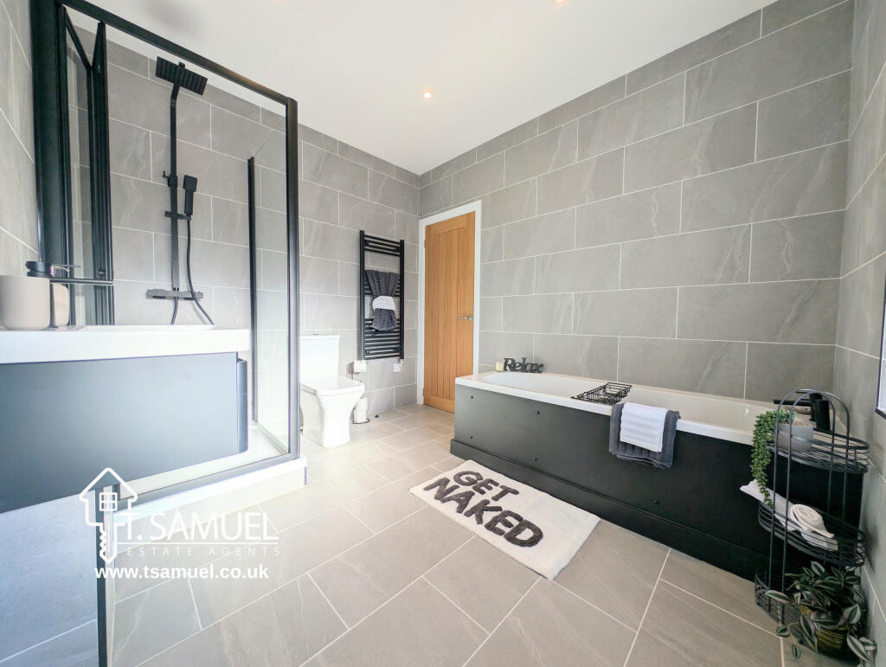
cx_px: 443
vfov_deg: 94.6
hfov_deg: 110.5
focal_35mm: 12
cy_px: 334
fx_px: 308
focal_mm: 2.23
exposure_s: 1/665
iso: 42
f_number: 1.95
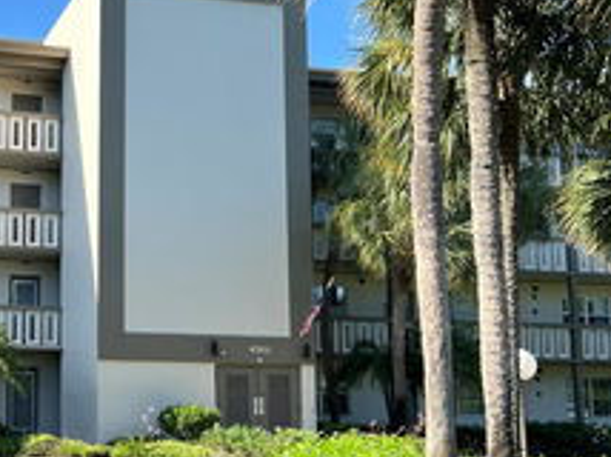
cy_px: 280
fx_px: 917
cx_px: 7
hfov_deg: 33.8
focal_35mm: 52
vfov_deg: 27.9
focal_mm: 5.7
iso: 50
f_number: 1.5
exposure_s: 1/1377
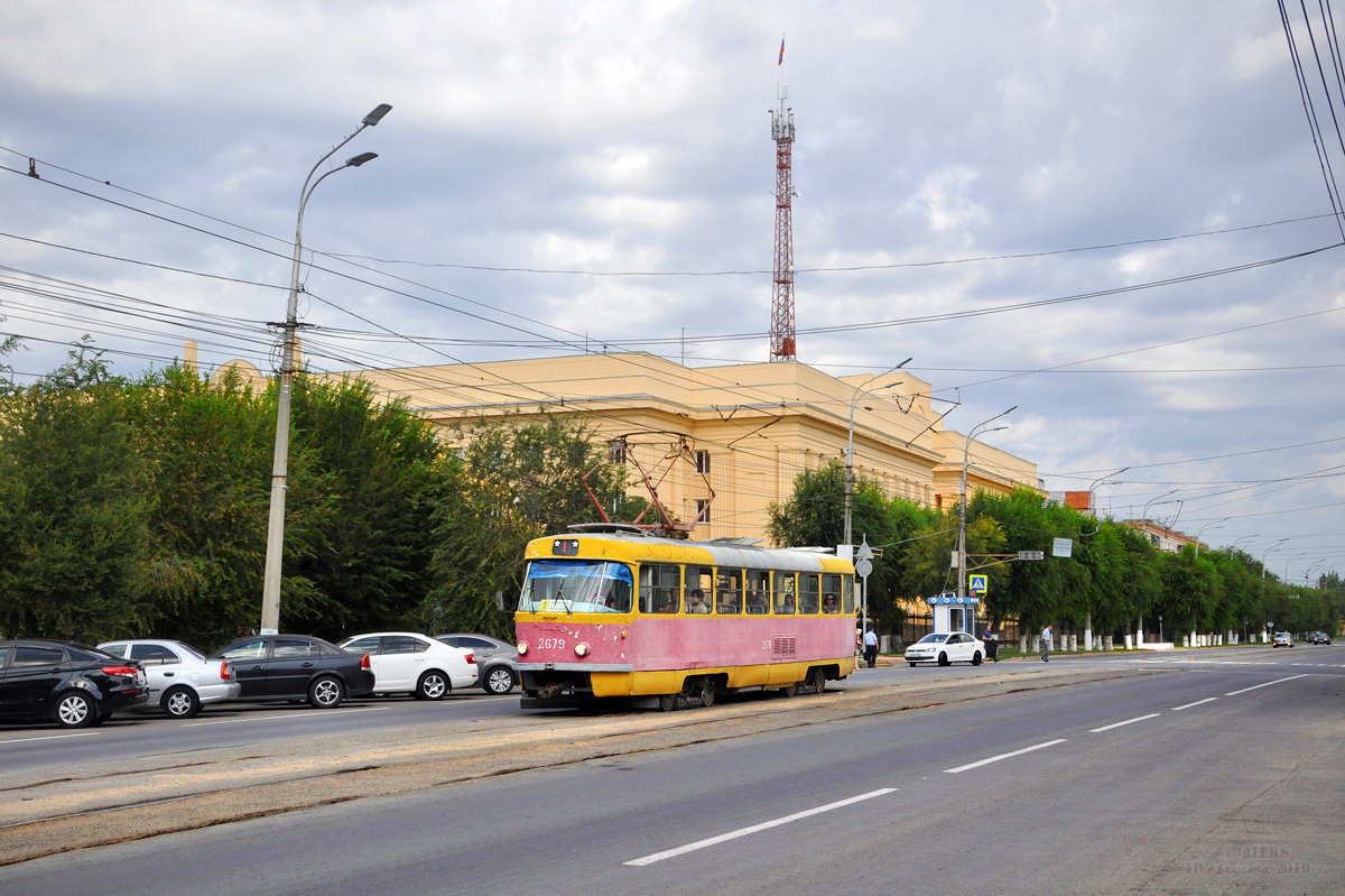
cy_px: 448
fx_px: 1680
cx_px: 672
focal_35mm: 45
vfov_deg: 29.8
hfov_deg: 43.6
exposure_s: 1/500
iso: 200
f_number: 8
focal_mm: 30
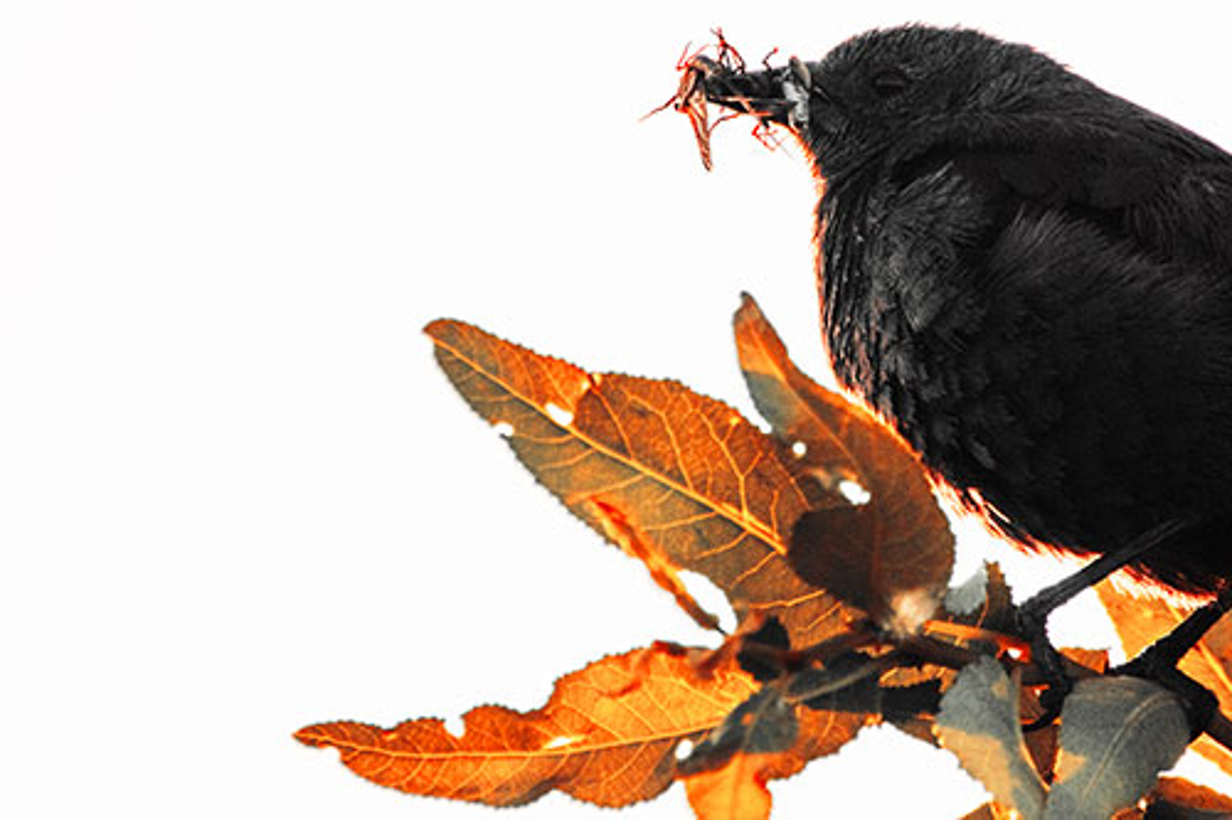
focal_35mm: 1050
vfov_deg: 1.3
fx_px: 35919
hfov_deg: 2.0
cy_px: 410
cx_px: 616
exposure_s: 1/1250
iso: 1000
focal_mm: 1050
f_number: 12
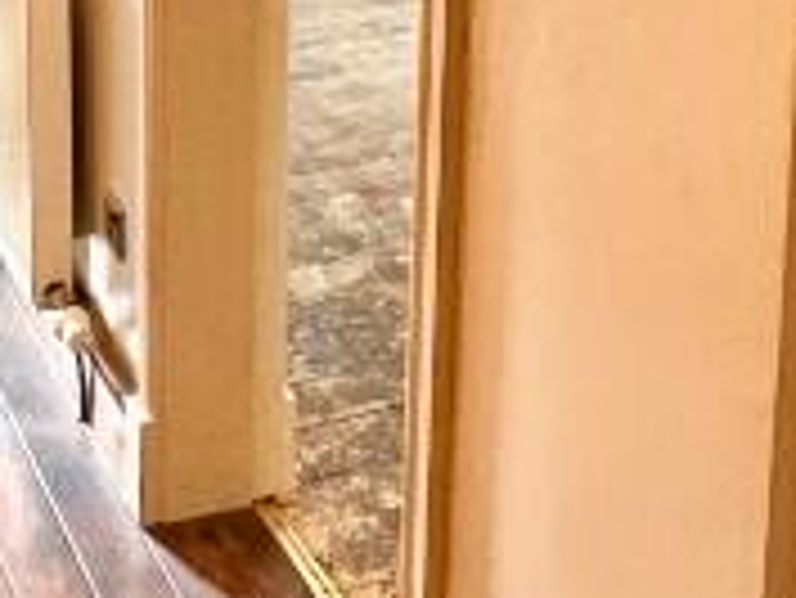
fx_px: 1864
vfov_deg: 17.1
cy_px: -198
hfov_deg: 24.0
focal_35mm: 81
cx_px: 540
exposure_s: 1/100
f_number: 2.2
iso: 250
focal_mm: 2.22
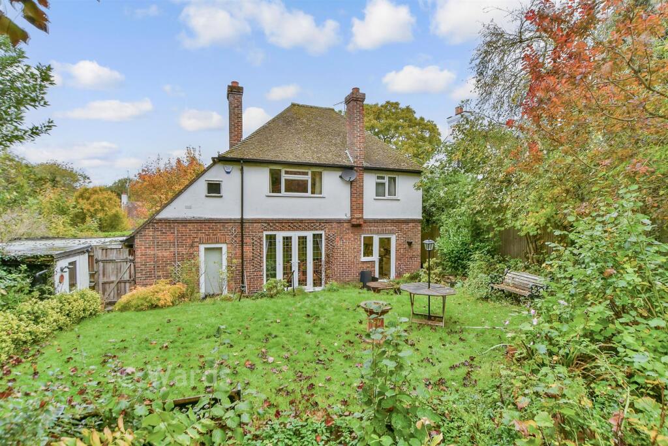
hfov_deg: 100.4
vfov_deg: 77.3
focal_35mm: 15
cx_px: 334
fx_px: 278
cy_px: 223
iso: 500
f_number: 7.1
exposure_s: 1/200
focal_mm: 10
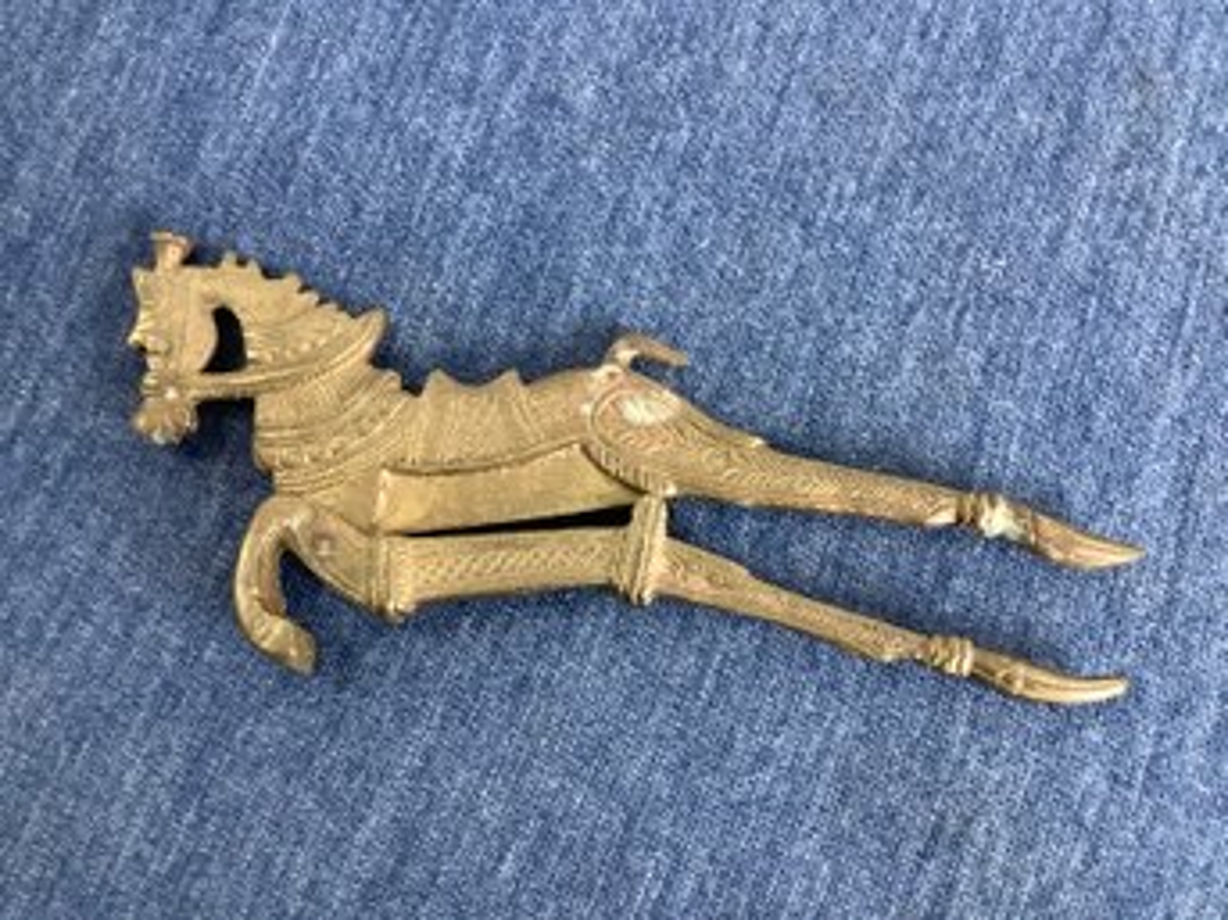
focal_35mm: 31
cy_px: 460
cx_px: 614
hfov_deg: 58.4
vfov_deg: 45.4
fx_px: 1099
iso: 160
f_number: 2.4
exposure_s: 1/50
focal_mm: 3.3
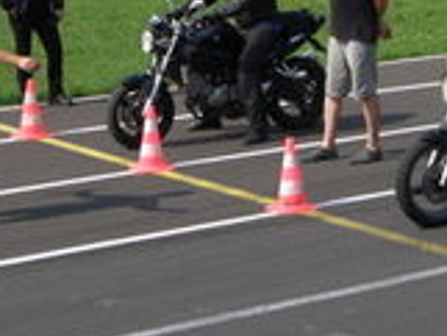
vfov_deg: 9.4
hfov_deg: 12.6
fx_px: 2003
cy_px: -132
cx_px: 433
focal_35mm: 155
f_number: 4
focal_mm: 8.87
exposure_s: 1/640
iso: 64
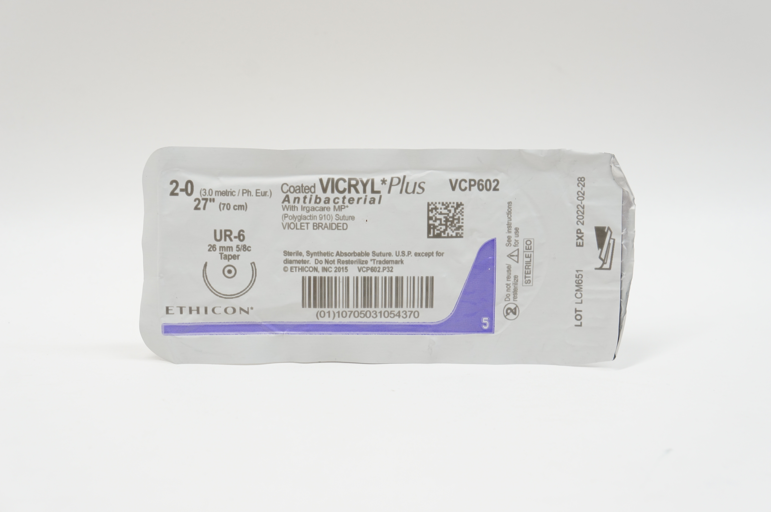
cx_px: 386
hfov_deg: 35.1
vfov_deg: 23.7
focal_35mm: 57
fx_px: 1219
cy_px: 256
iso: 400
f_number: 7.1
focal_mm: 38
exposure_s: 1/40
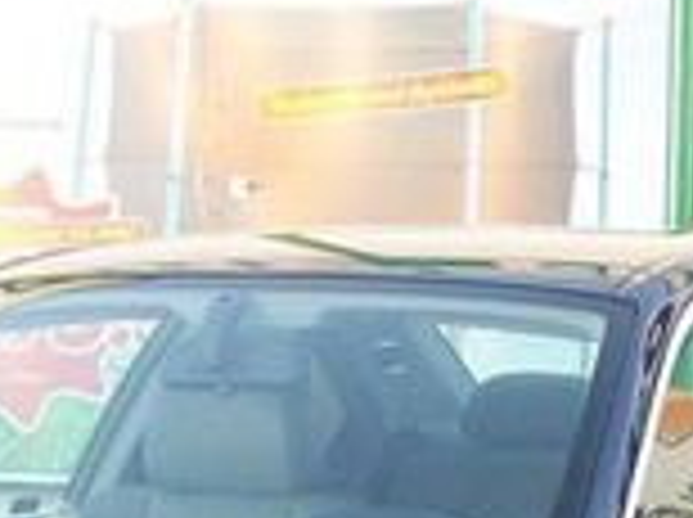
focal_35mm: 233
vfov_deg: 6.3
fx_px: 4657
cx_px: 166
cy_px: 721
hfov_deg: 8.5
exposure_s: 1/30
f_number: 3.3
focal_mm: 9.4
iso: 80
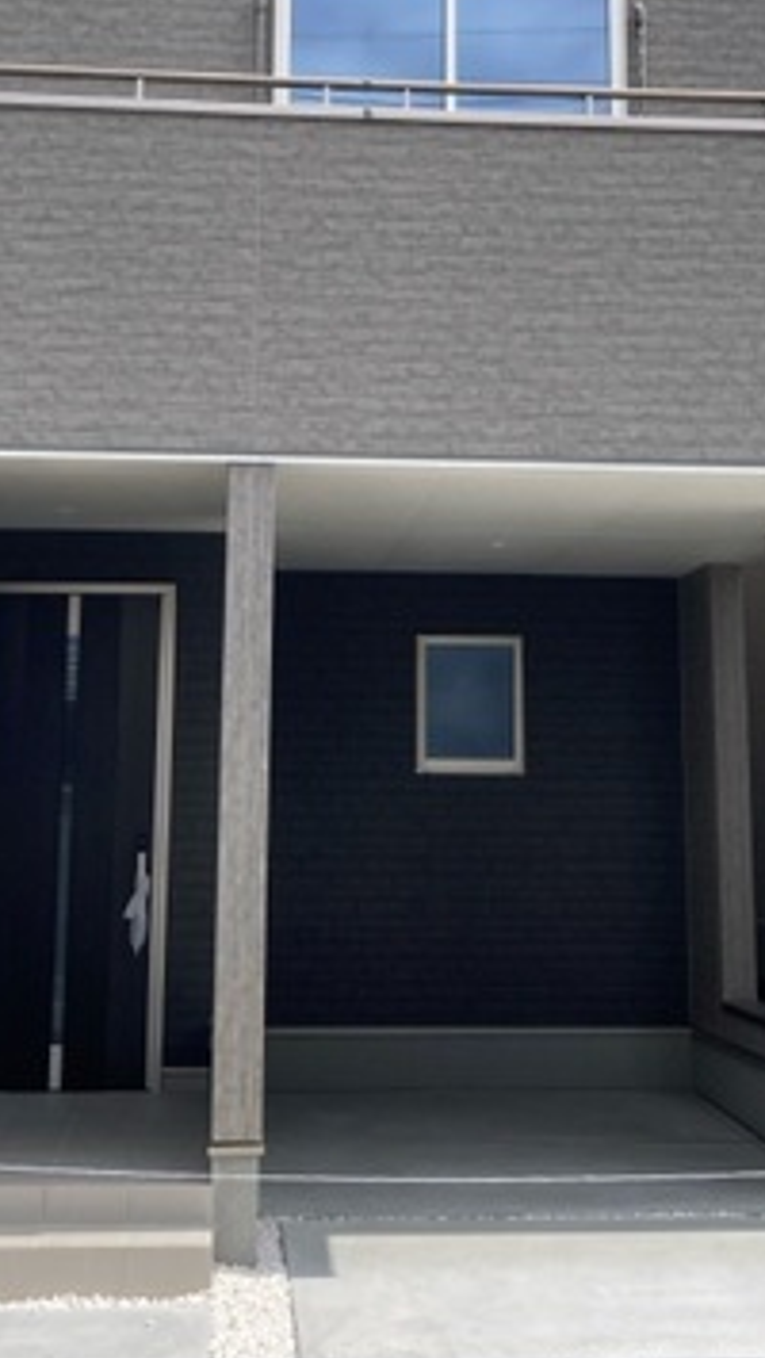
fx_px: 1981
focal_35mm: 55
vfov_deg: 37.2
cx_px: 390
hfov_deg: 21.9
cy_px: 394
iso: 20
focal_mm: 3.99
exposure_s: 1/1869
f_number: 1.8
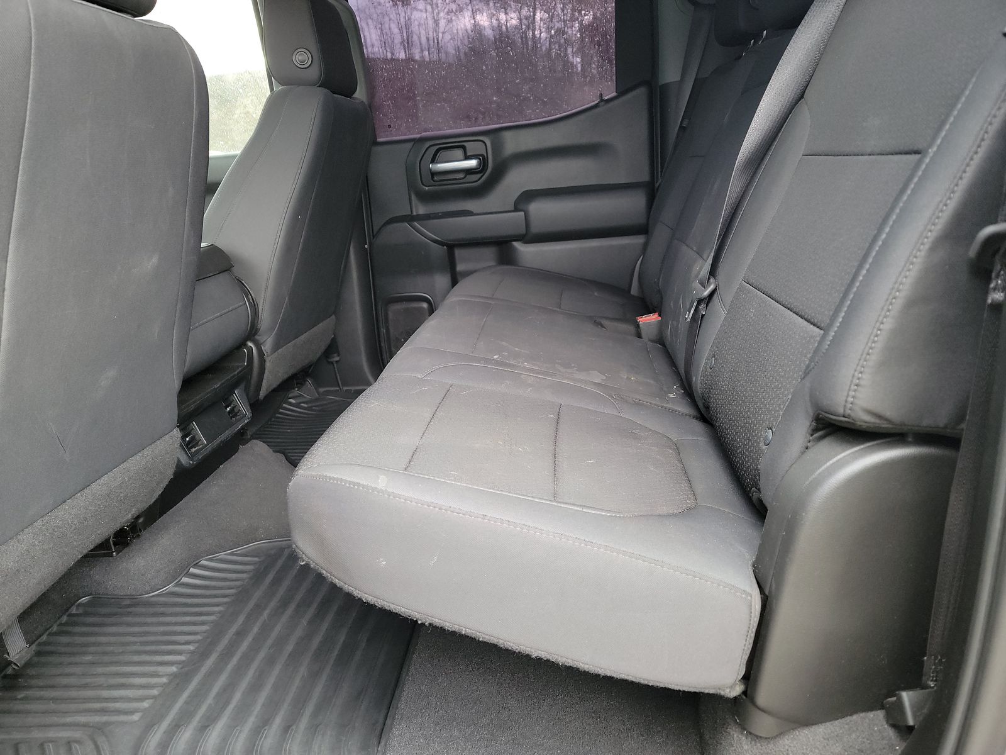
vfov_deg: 56.8
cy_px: 378
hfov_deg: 71.6
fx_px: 697
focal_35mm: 24
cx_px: 503
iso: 484
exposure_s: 1/59
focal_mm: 6.7
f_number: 1.8
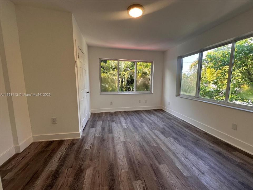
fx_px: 102
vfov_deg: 85.7
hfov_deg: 102.1
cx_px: 126
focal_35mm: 14
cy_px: 95
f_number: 2.2
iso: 100
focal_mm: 2.22
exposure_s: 1/120
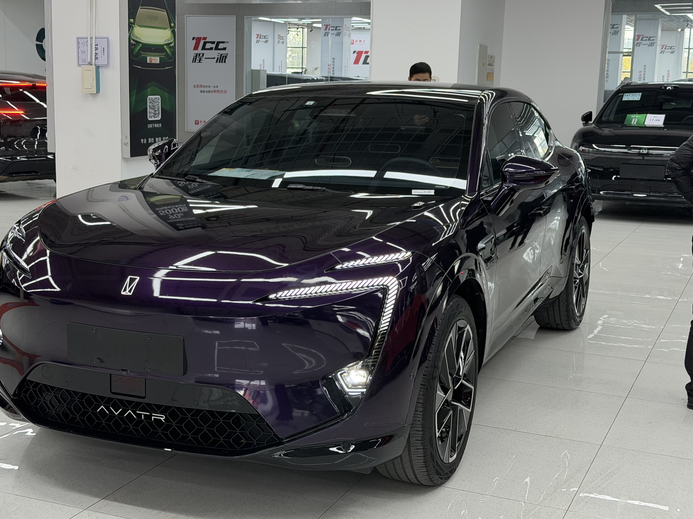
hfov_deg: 36.8
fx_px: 1041
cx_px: 318
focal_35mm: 52
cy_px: 250
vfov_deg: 28.0
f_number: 1.78
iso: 200
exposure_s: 1/156
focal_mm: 6.76
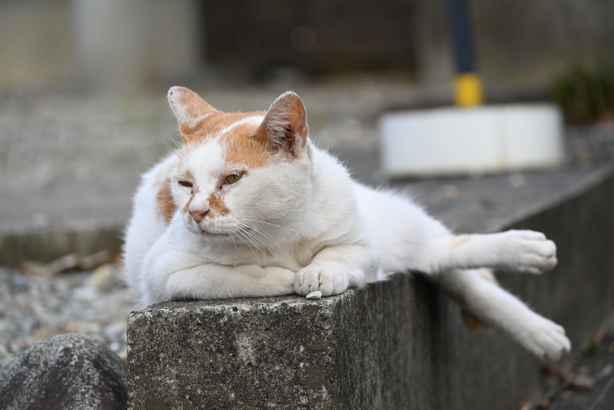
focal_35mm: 189
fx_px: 3215
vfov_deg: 7.3
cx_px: 307
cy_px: 206
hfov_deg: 10.9
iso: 100
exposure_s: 1/60
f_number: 5.6
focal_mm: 125
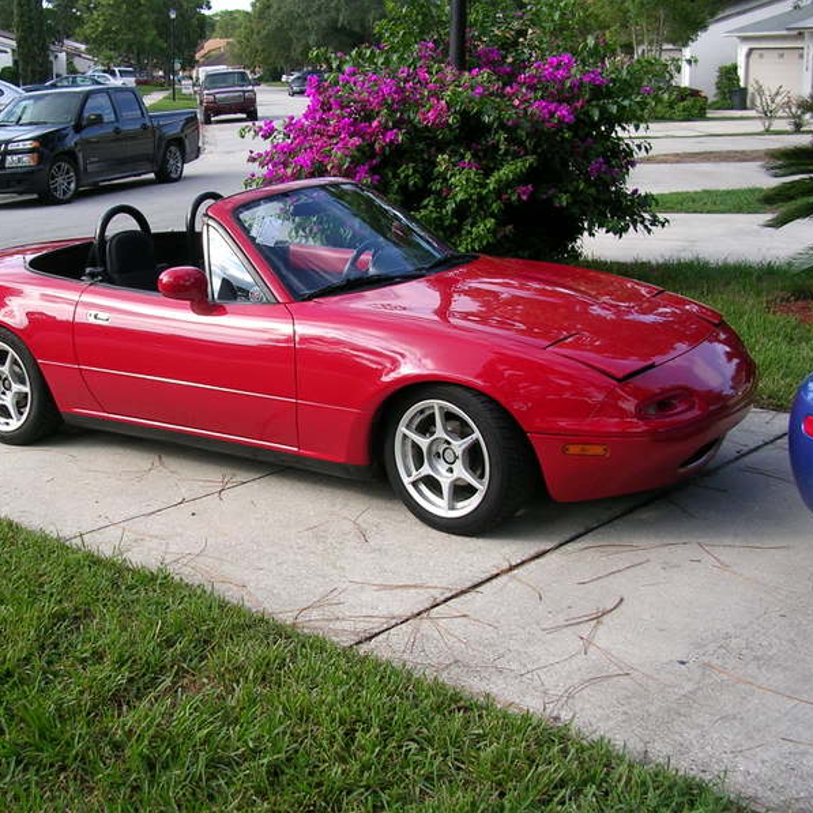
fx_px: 1196
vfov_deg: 37.6
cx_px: 306
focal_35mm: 45
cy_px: 406
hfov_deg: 37.3
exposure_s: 1/326
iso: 50
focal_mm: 5.8
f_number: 2.8
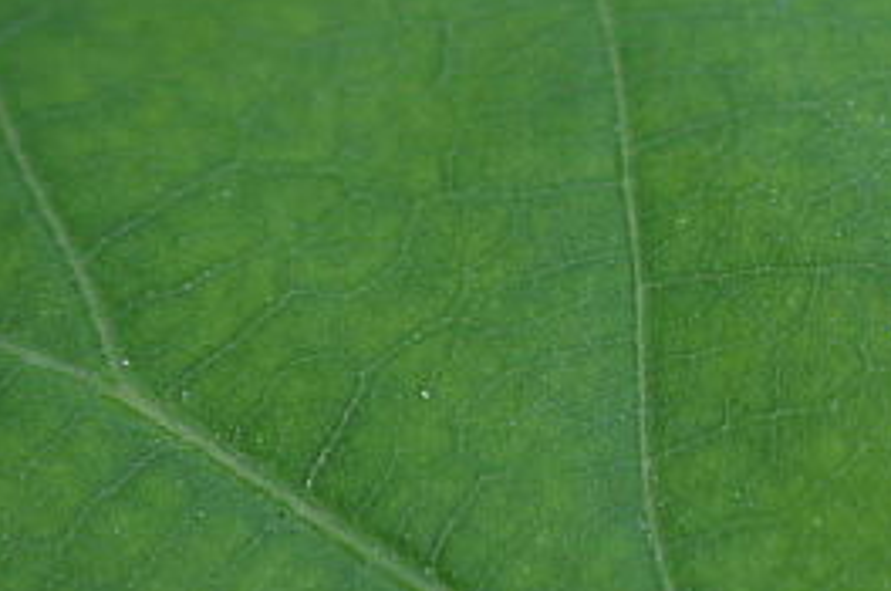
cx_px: 1269
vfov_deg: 2.0
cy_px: 270
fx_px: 17064
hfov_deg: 3.0
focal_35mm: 691
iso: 360
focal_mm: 135
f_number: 8
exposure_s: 1/125
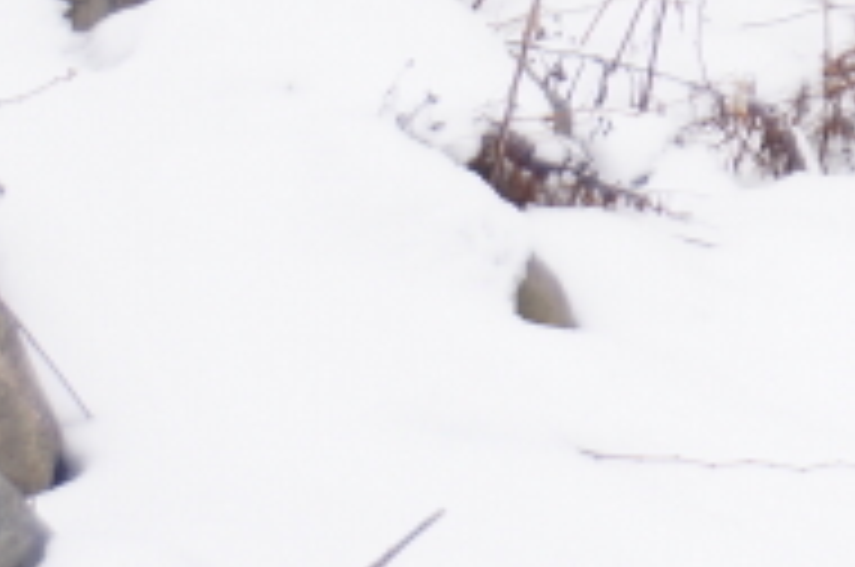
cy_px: -472
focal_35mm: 237
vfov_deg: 5.7
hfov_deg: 8.0
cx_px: 2068
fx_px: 5619
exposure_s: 1/60
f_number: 4
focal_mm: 30
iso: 125
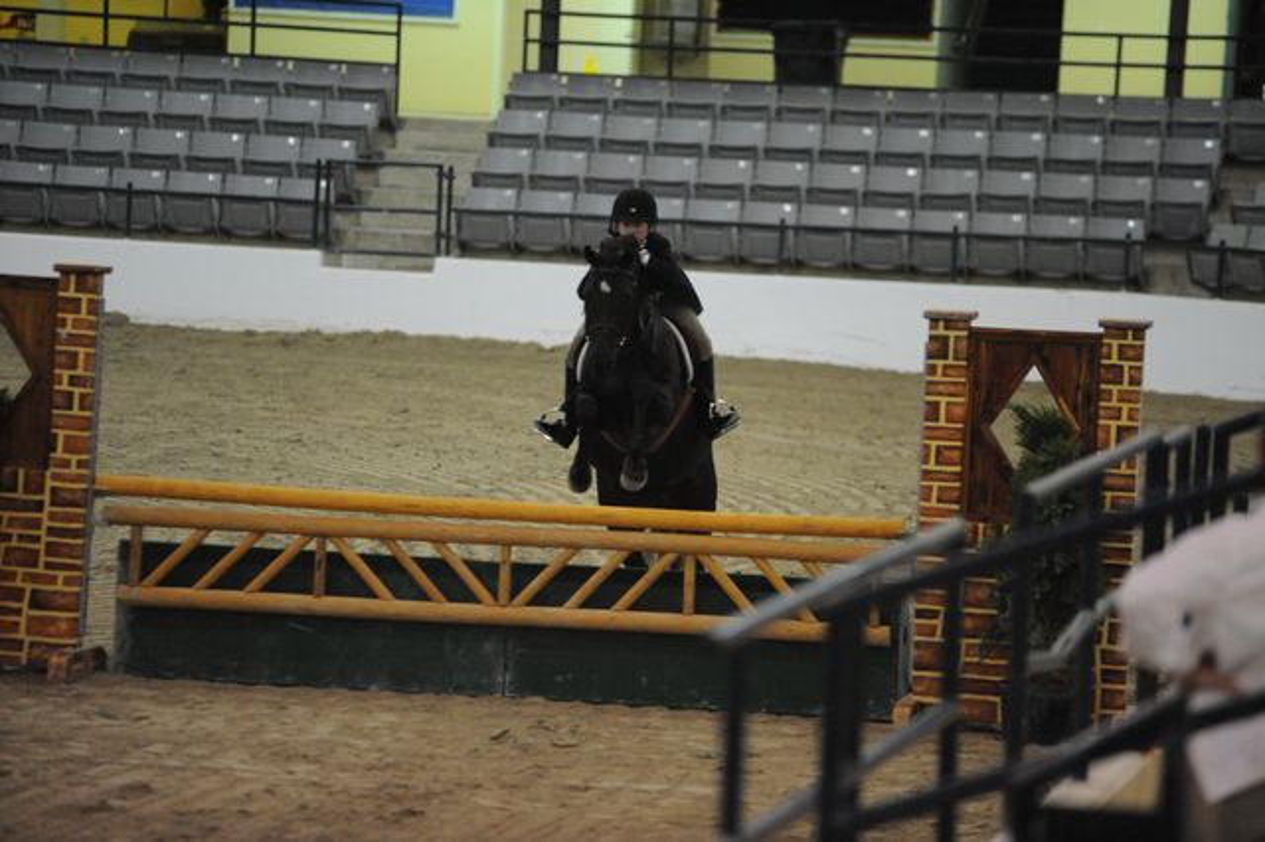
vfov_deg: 6.9
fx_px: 7024
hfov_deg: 10.3
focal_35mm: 200
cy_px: 421
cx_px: 632
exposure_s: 1/400
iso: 6400
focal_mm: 200
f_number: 2.8
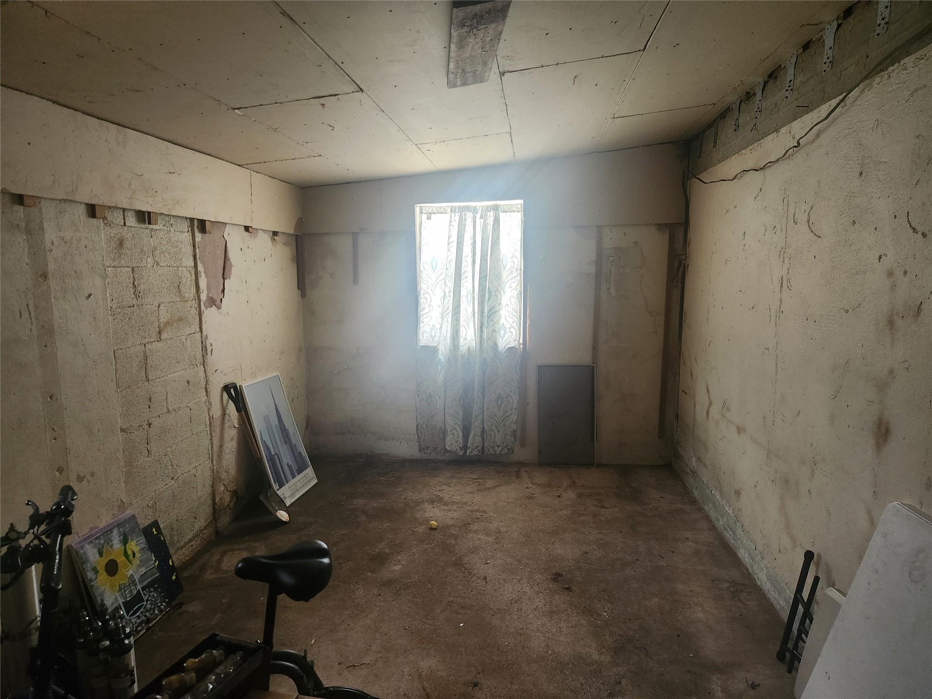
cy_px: 350
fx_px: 619
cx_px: 466
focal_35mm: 23
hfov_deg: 73.9
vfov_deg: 58.9
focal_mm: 5.4
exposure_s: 1/120
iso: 640
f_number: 1.8
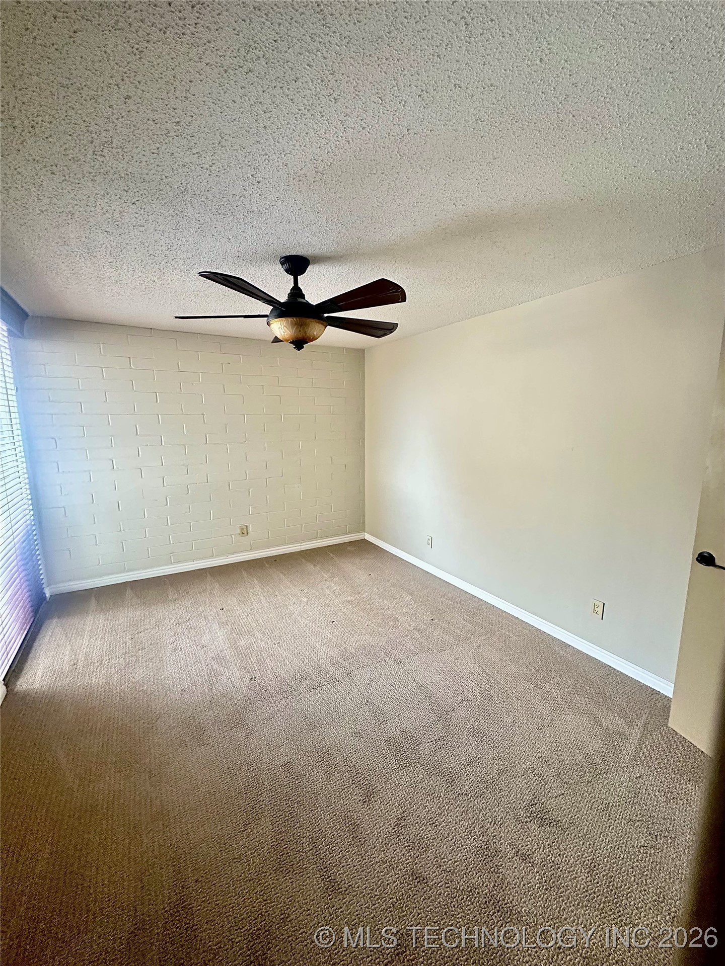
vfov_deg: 102.1
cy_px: 483
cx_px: 362
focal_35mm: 14
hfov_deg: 85.7
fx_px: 391
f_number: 2.2
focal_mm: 2.22
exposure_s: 1/60
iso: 1000
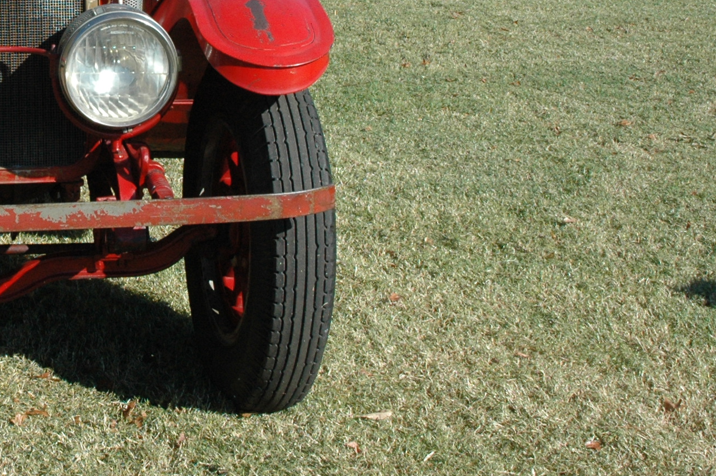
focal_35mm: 63
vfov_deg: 21.0
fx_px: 1252
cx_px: 14
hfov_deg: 29.9
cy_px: 28
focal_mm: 18
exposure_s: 1/400
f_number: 10
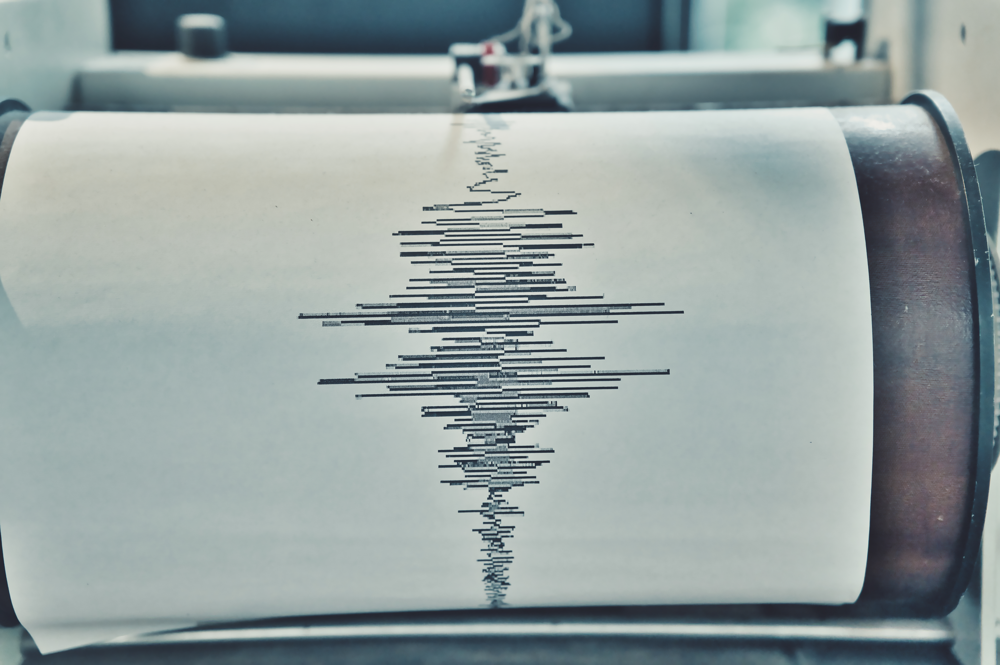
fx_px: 1915
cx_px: 500
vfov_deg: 19.7
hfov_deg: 29.3
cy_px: 332
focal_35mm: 69
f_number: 4
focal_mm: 69
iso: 800
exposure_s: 1/125
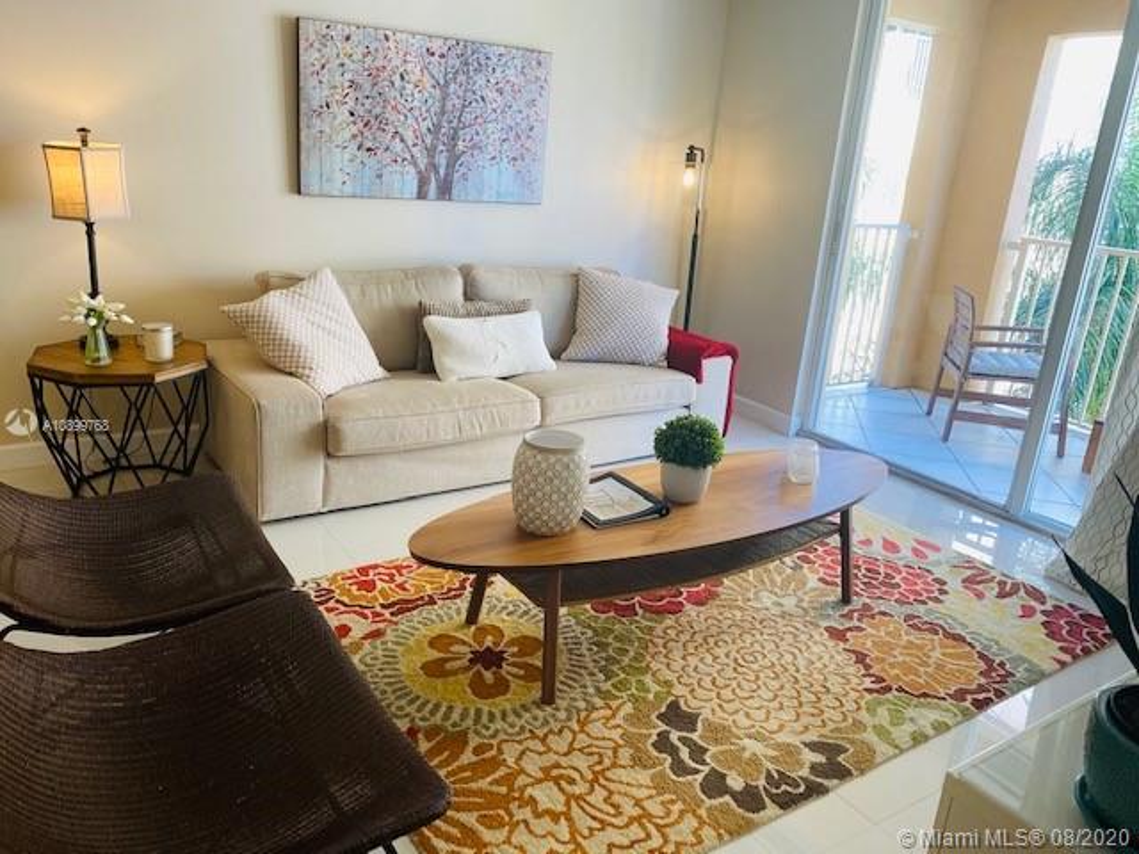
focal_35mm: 26
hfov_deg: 67.3
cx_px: 570
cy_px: 427
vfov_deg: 53.1
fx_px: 856
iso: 80
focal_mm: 4.25
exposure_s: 1/120
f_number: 1.8
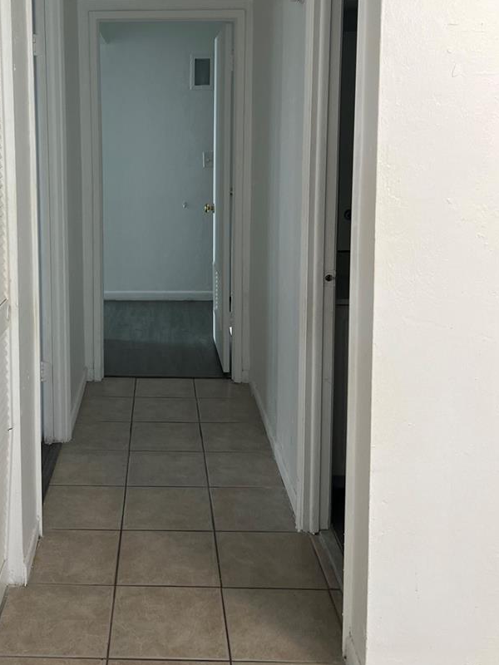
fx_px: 750
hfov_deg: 36.1
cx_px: 131
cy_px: 204
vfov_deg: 46.8
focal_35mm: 39
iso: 80
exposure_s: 1/60
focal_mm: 5.7
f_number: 1.5
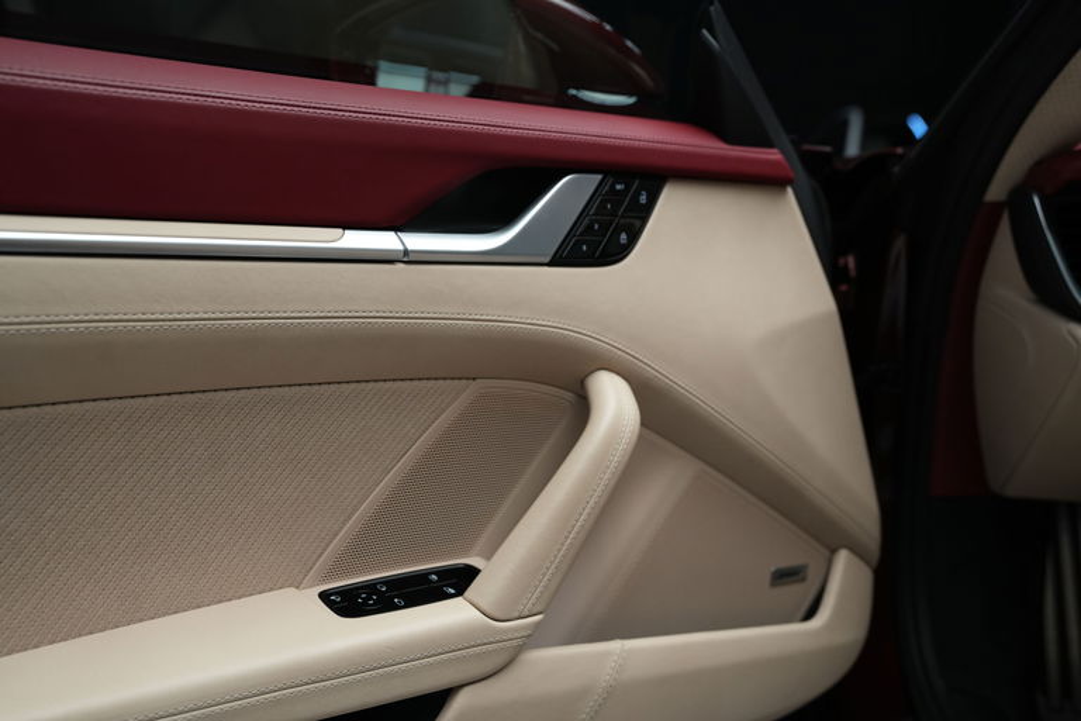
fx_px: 1051
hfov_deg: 54.4
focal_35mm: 35
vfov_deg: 37.9
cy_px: 360
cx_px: 540
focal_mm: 35
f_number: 4
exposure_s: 1/40
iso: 800
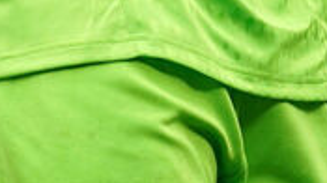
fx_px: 24936
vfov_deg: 0.4
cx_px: 144
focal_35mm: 2879
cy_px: -405
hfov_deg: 0.8
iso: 1000
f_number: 2.8
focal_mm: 400
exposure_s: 1/2500
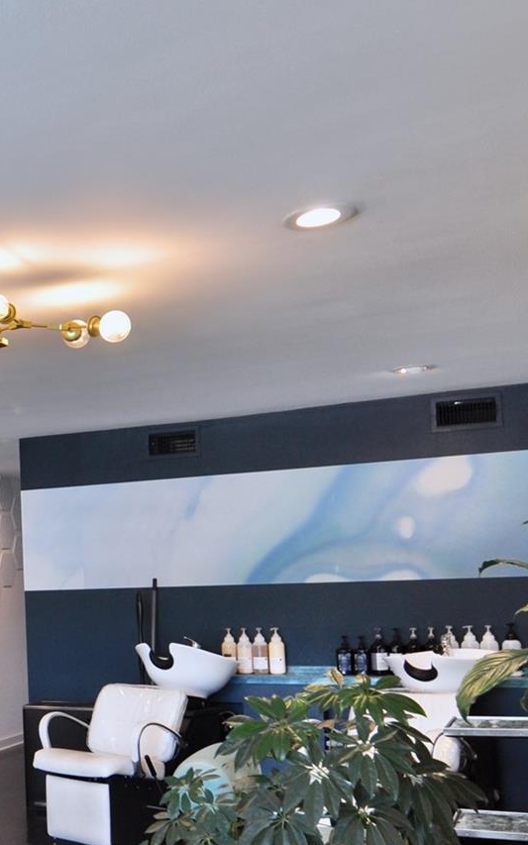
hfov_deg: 25.7
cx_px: -130
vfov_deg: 44.8
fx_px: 1013
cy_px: 538
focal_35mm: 44
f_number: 4
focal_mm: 12
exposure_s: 1/60
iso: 250
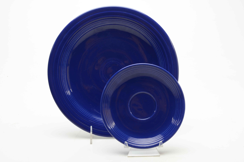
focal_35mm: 60
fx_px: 406
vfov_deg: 22.5
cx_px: 122
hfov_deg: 33.5
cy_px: 81
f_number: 20
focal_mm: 40
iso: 100
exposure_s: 1/160
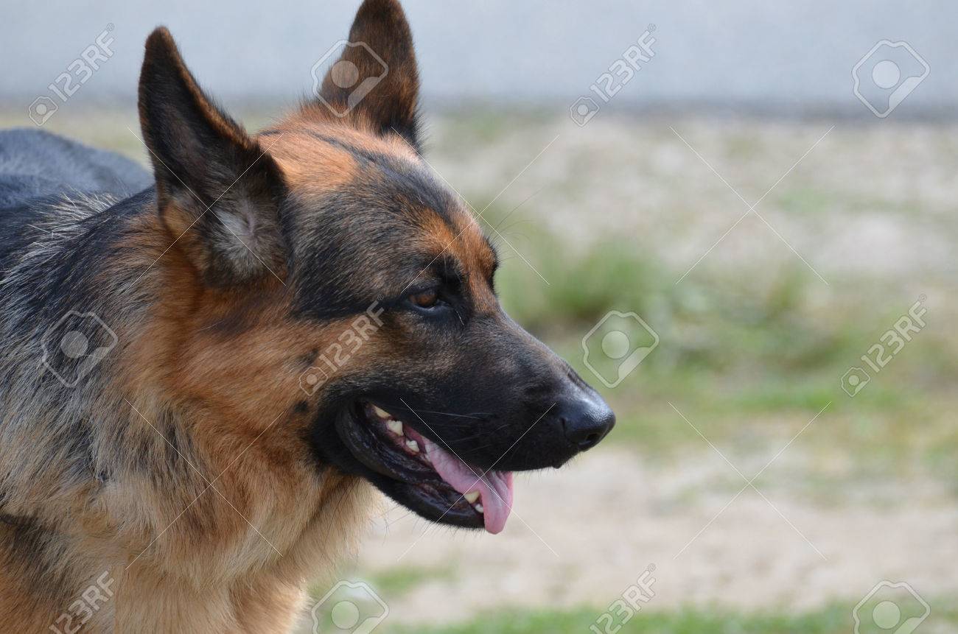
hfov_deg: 6.9
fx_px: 7967
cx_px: 479
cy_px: 317
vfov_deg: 4.6
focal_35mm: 300
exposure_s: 1/1000
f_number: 5.3
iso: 500
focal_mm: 200
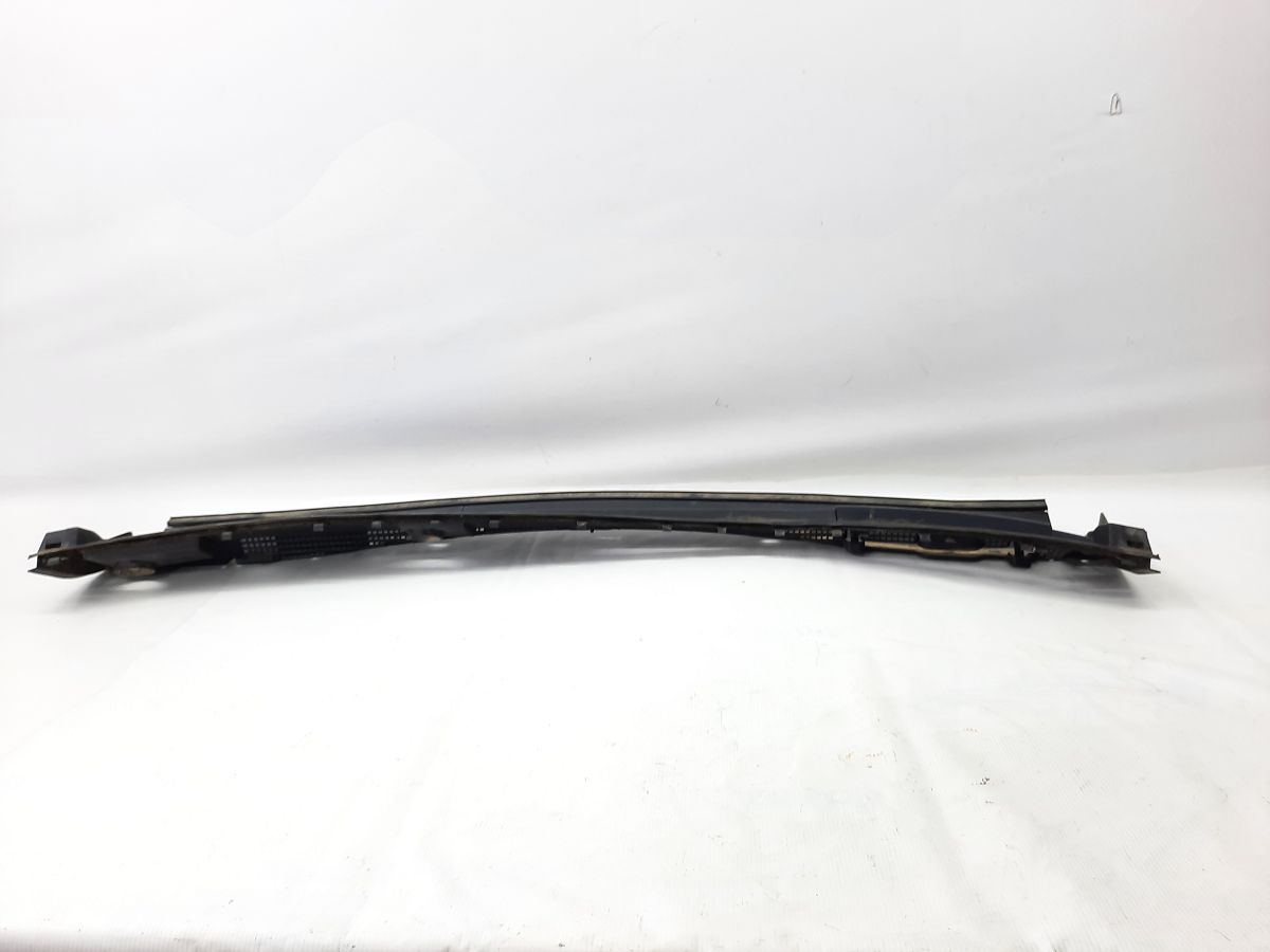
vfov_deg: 54.9
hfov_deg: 69.4
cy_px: 476
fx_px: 917
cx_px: 635
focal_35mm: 25
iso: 80
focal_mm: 4.6
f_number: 2
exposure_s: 1/50
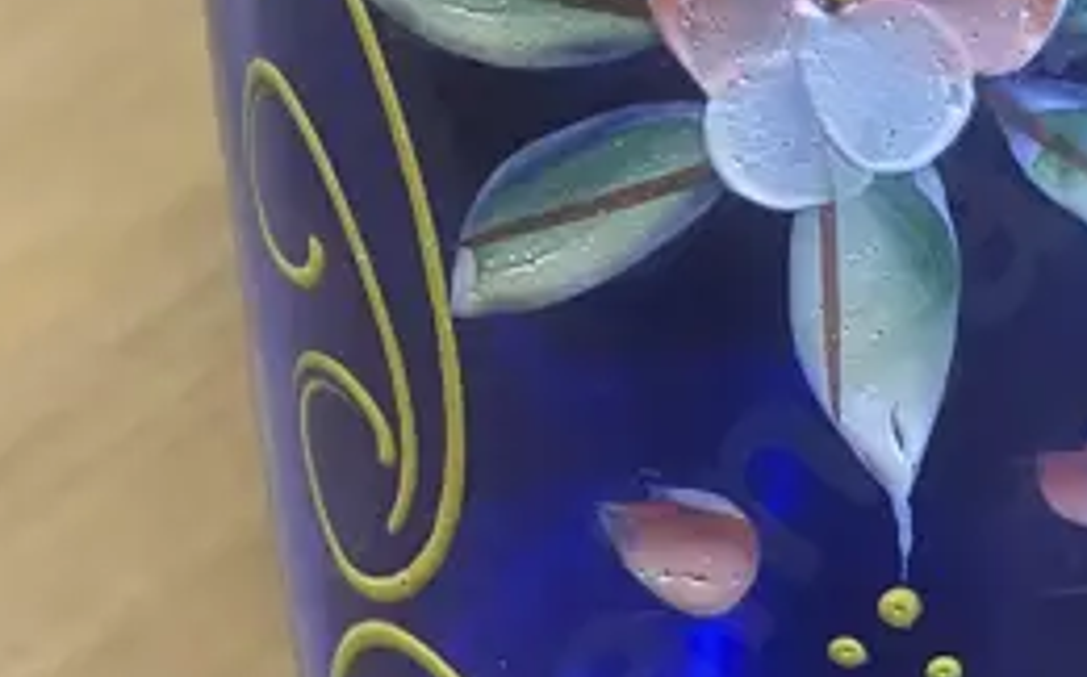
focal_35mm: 117
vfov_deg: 11.2
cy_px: 401
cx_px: 845
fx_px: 3463
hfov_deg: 17.7
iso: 125
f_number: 1.8
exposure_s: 1/50
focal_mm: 3.99
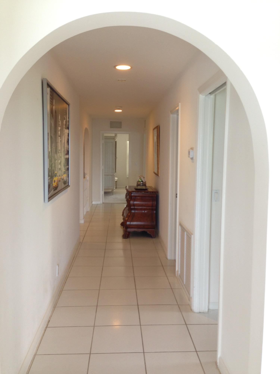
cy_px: 187
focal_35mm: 33
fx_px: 356
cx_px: 140
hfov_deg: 42.9
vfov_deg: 55.4
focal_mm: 4.12
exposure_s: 1/20
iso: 80
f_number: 2.4
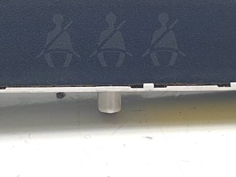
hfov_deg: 28.2
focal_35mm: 69
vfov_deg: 21.1
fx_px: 470
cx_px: 106
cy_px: 42
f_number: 2.4
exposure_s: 1/159
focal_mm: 4.3
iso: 50
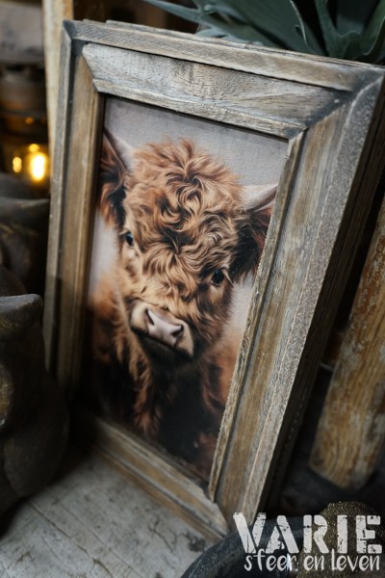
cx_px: 192
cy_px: 289
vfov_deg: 58.7
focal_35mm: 32
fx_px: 513
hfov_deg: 41.1
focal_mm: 32
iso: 2500
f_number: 4
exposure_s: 1/60
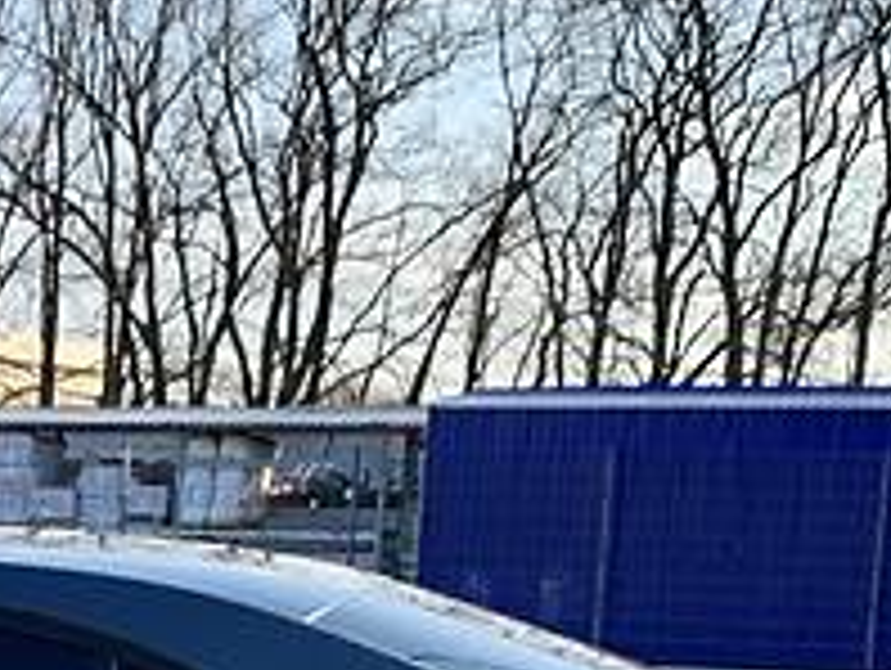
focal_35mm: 105
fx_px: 2706
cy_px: 1021
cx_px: -302
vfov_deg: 13.3
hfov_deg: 17.4
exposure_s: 1/552
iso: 25
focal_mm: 4.2
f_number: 1.8
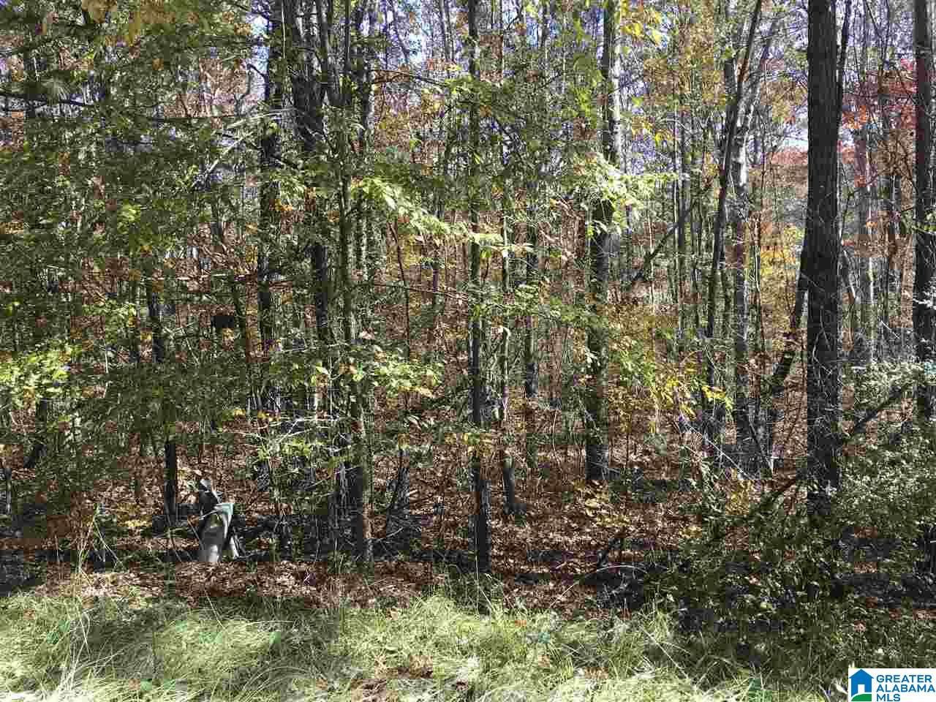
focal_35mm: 29
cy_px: 351
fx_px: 784
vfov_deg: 48.2
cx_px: 468
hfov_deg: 61.7
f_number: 2.2
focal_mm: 4.15
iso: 25
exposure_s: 1/165
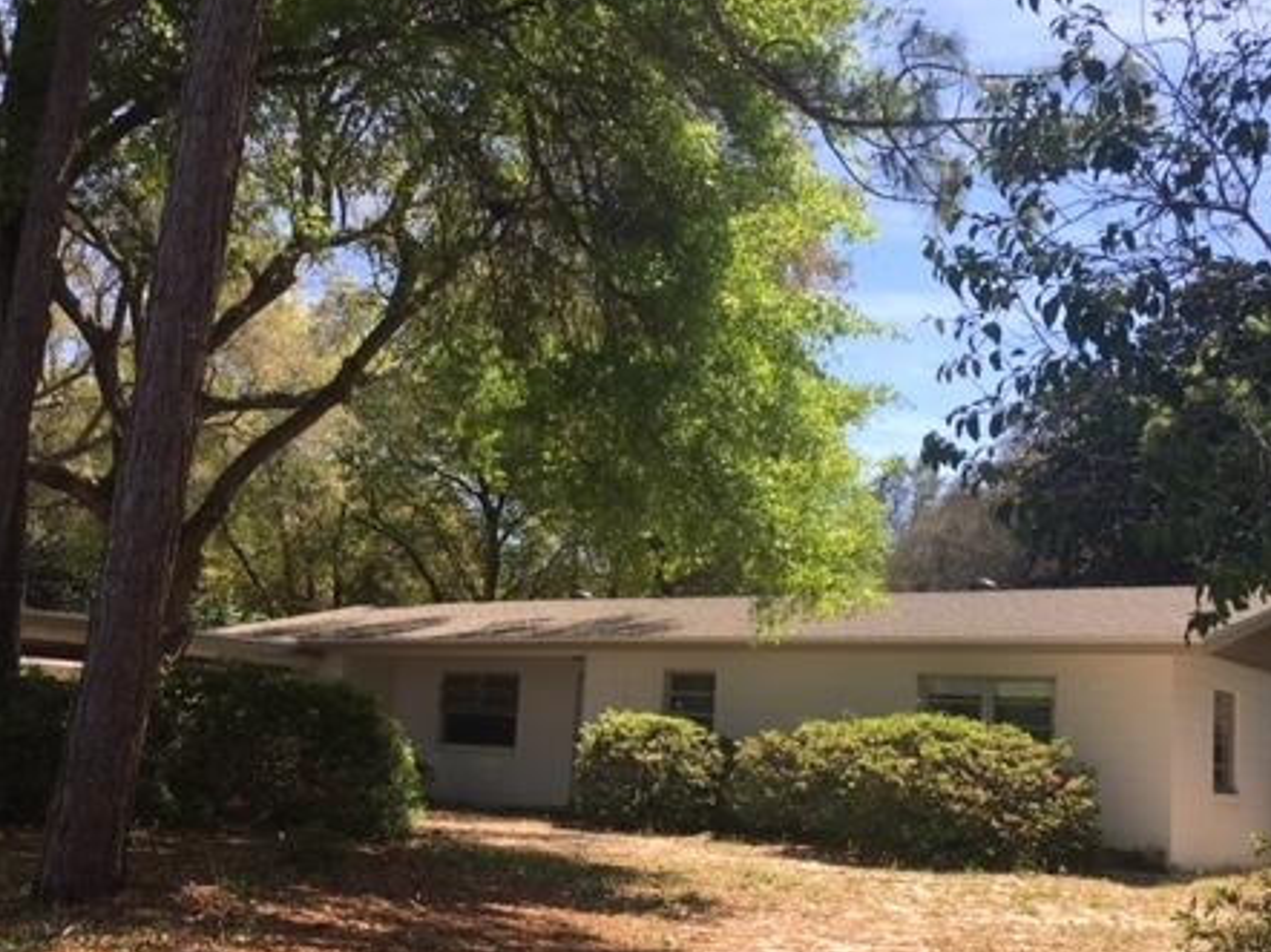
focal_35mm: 42
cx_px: 618
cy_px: 552
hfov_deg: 44.8
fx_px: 1541
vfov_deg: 34.2
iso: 25
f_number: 2.2
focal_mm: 4.15
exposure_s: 1/718
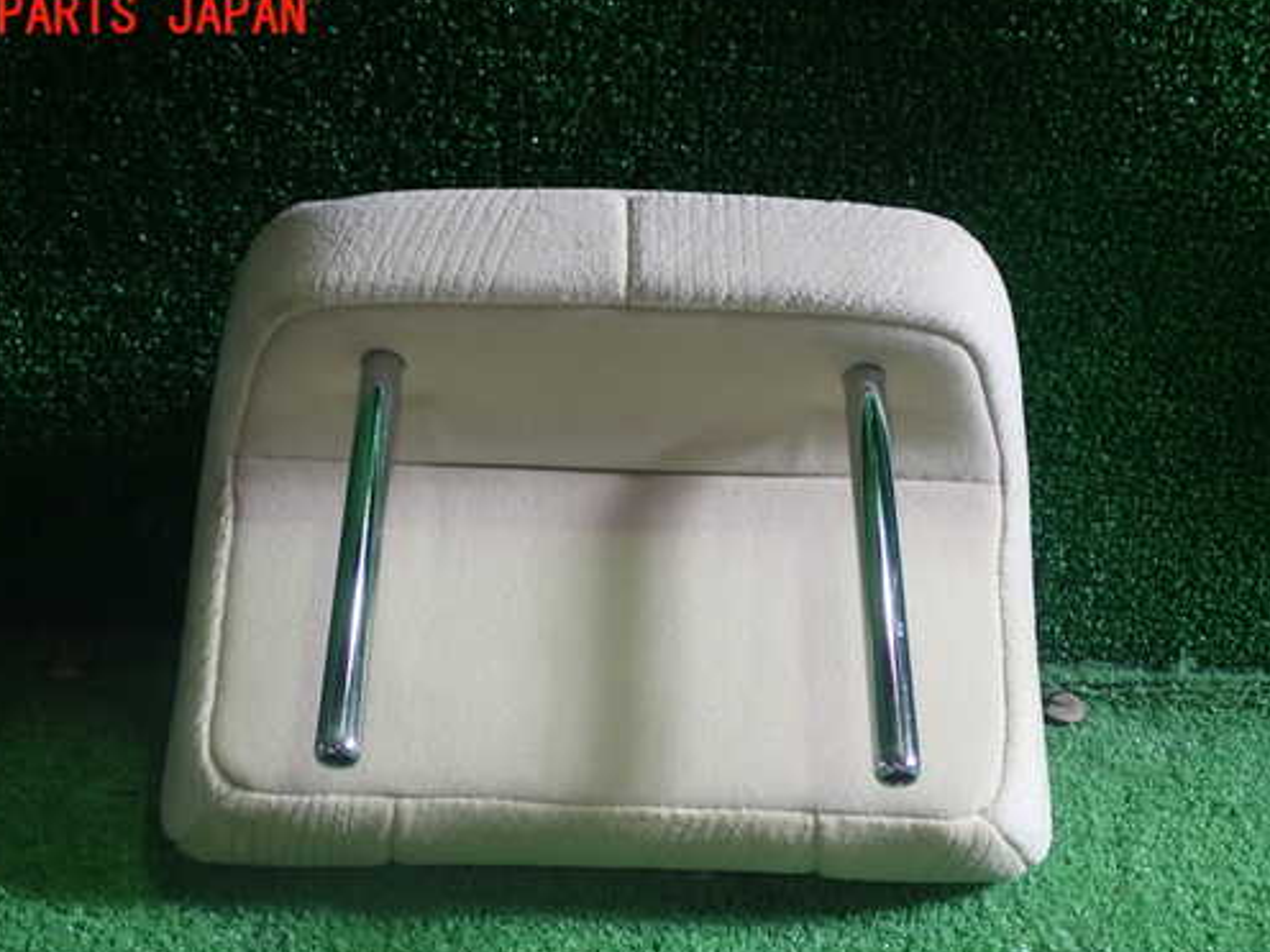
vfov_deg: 31.4
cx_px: 609
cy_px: 560
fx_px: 1688
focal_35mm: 46
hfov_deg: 41.2
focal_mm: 6.83
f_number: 2.7
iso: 200
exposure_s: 1/50
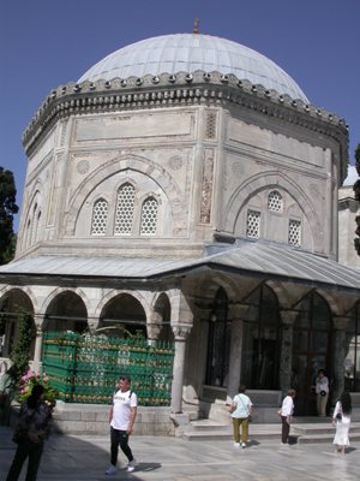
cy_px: 240
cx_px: 180
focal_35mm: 38
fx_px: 527
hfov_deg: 37.7
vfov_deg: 49.0
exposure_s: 1/500
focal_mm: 7.85
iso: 100
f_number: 7.5
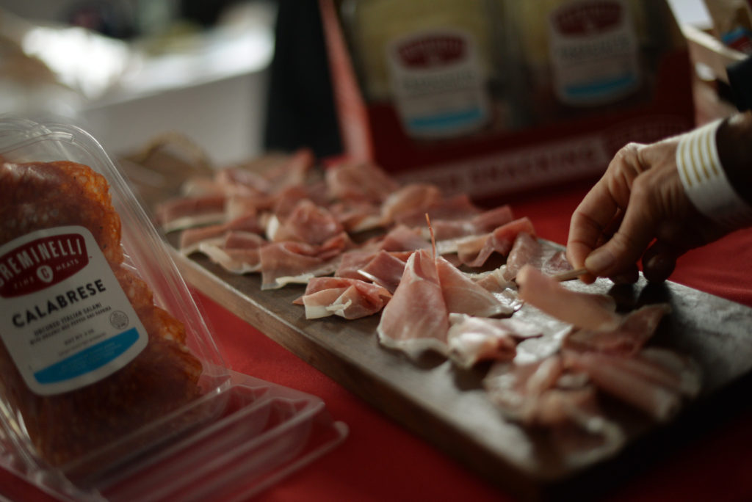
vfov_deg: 27.0
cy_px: 251
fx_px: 1045
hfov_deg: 39.6
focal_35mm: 50
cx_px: 376
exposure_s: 1/1600
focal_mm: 50
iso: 1250
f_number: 1.4
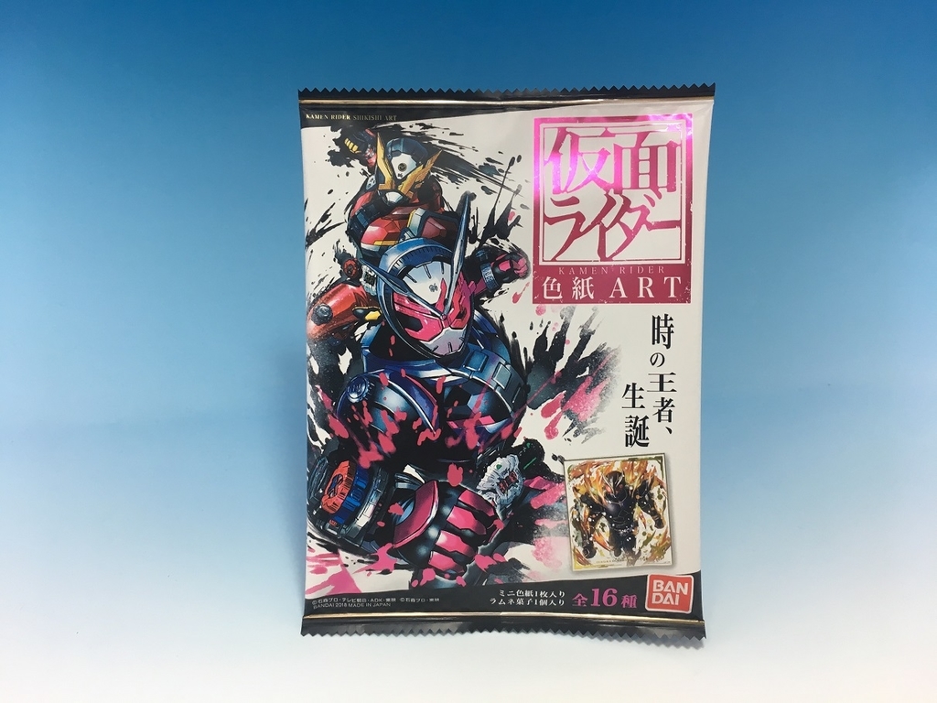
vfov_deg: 48.2
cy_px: 352
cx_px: 468
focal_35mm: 29
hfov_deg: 61.7
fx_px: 785
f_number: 2.2
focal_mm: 4.15
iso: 25
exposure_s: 1/33
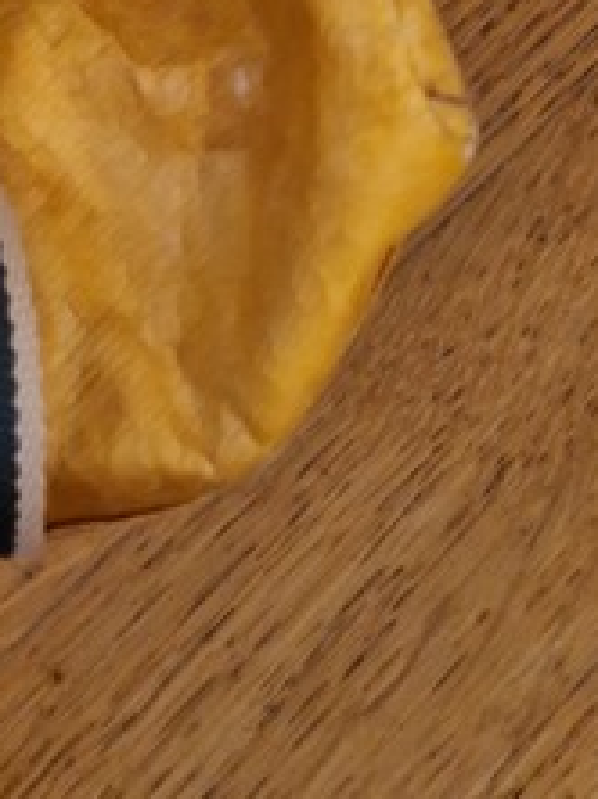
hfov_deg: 16.8
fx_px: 1915
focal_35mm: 83
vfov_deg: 20.6
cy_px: -346
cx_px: -155
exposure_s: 1/25
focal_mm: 5.4
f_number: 1.8
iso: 640
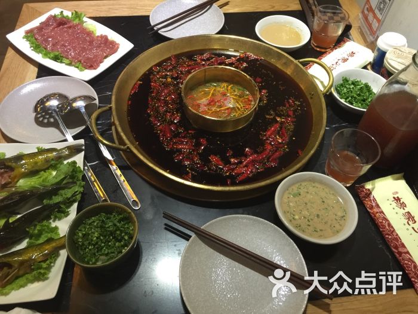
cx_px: 209
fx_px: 350
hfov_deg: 61.7
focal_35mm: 29
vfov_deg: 48.2
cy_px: 157
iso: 100
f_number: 2.2
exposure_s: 1/17
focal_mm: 4.15
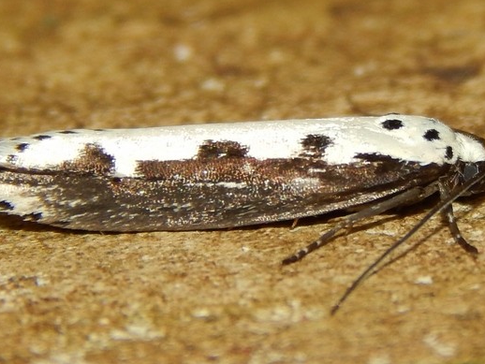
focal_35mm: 250
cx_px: 264
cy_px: 167
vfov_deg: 5.9
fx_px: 3504
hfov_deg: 7.9
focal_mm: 28.7
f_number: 10.1
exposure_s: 1/60
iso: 125
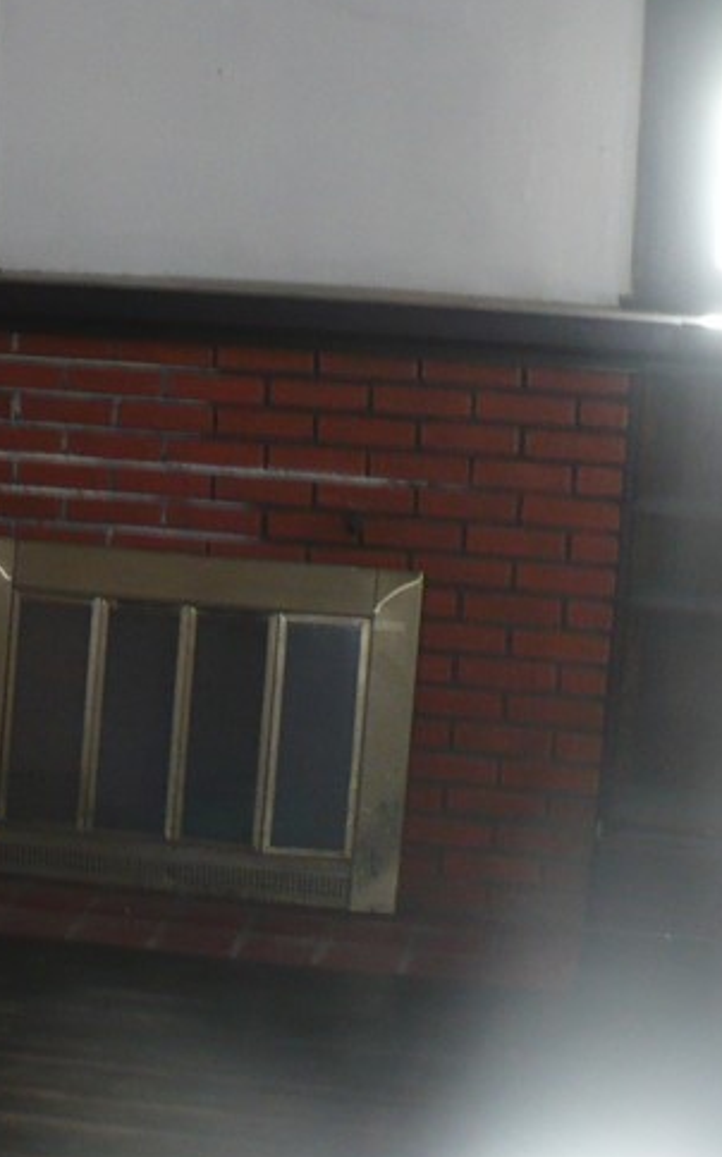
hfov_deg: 15.5
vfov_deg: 24.9
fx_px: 2616
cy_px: 655
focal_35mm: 83
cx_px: 45
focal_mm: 6.1
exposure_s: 1/30
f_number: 2.8
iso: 160
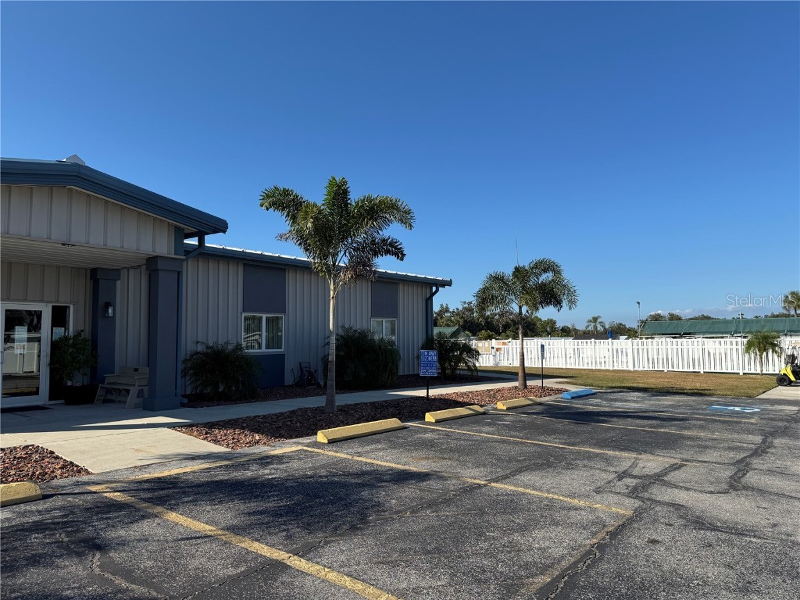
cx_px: 400
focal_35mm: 24
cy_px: 300
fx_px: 555
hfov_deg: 71.6
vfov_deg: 56.8
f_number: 1.78
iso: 80
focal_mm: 6.76
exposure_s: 1/4608
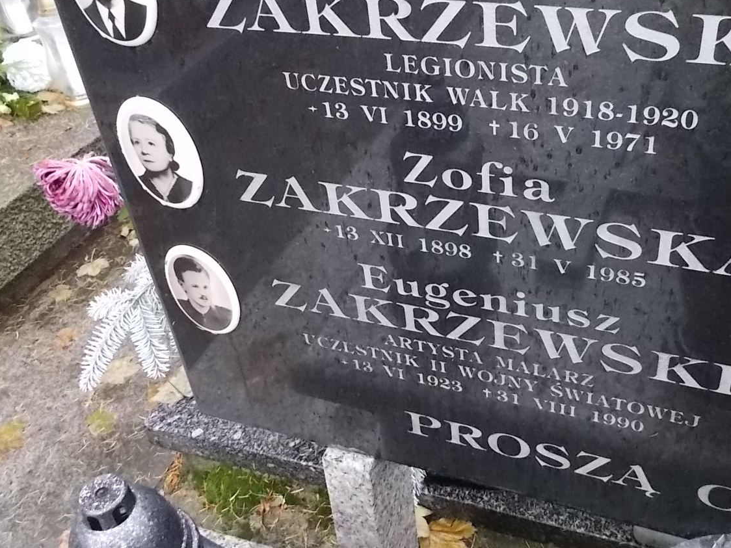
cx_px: 424
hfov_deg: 49.9
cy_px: 215
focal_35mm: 37
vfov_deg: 38.5
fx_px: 781
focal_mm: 4.6
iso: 400
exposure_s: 1/100
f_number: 3.2
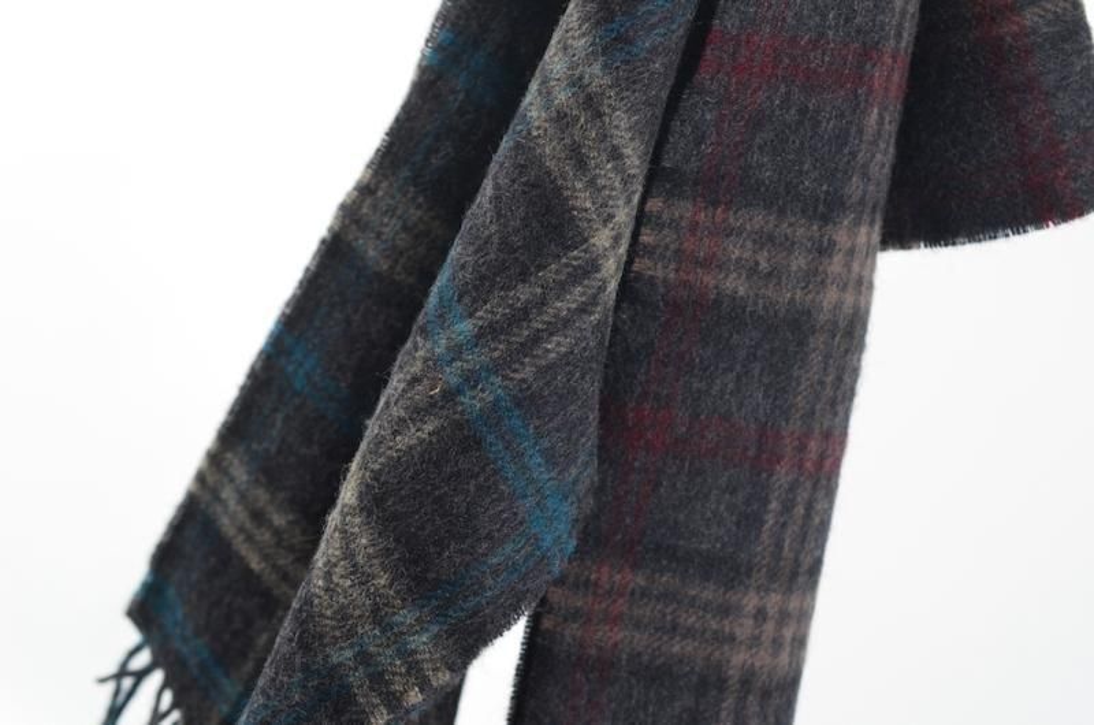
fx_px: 1820
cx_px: 547
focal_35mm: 60
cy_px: 362
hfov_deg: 33.5
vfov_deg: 22.5
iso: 800
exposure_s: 1/30
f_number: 7.1
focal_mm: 40
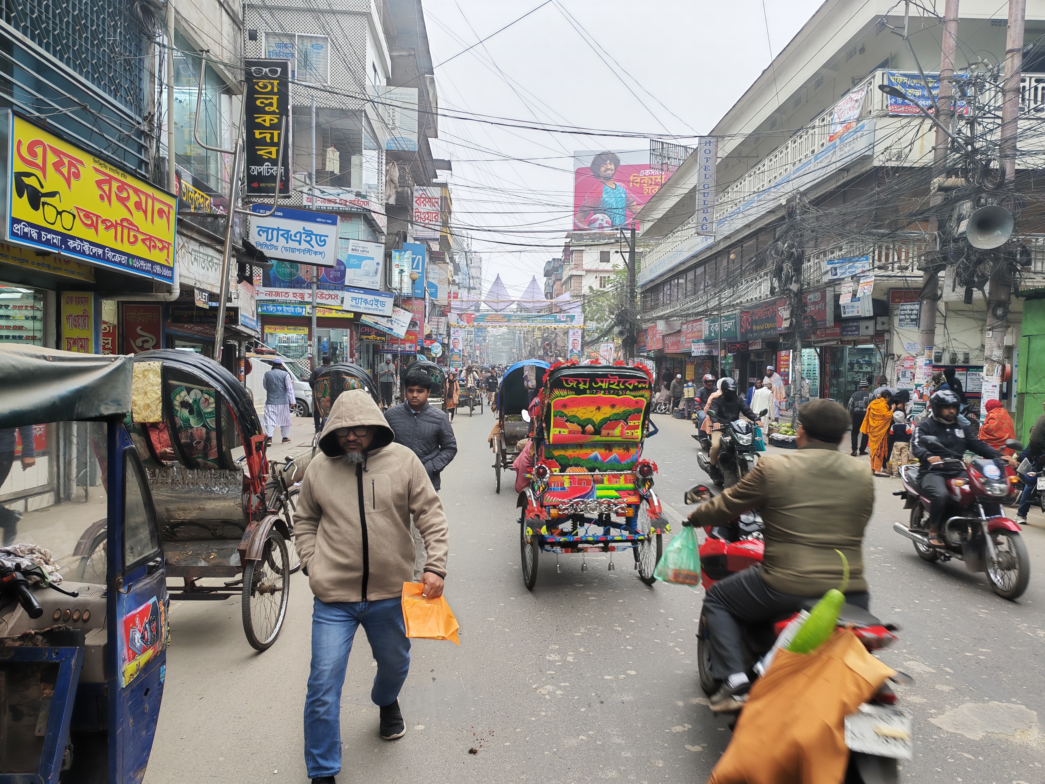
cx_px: 522
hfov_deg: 65.3
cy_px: 392
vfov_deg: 51.4
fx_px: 815
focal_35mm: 27
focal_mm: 6.12
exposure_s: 1/120
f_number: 1.9
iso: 50
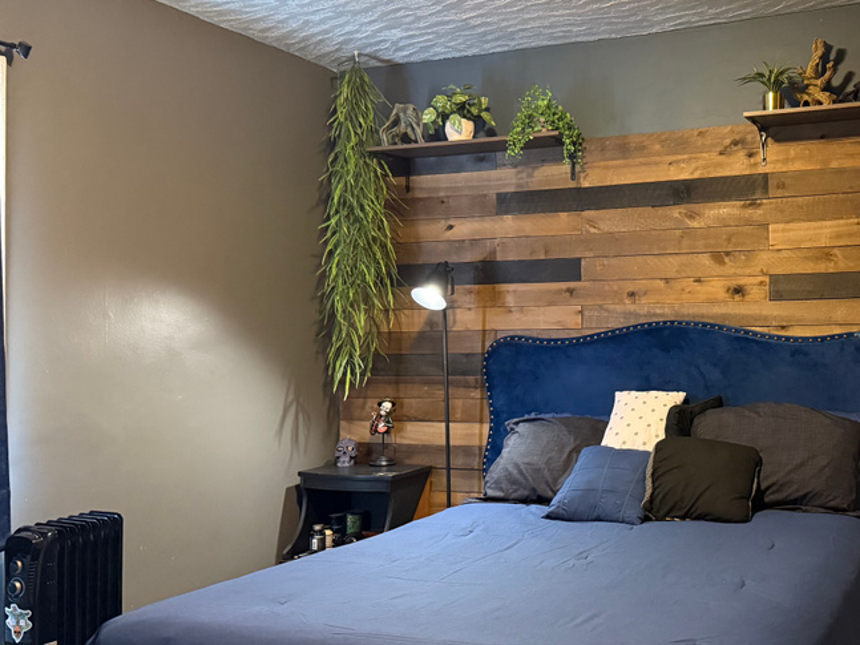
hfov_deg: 47.1
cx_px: 650
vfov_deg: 37.7
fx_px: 944
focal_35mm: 38
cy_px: 307
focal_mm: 6.76
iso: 1000
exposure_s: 1/40
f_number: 1.78
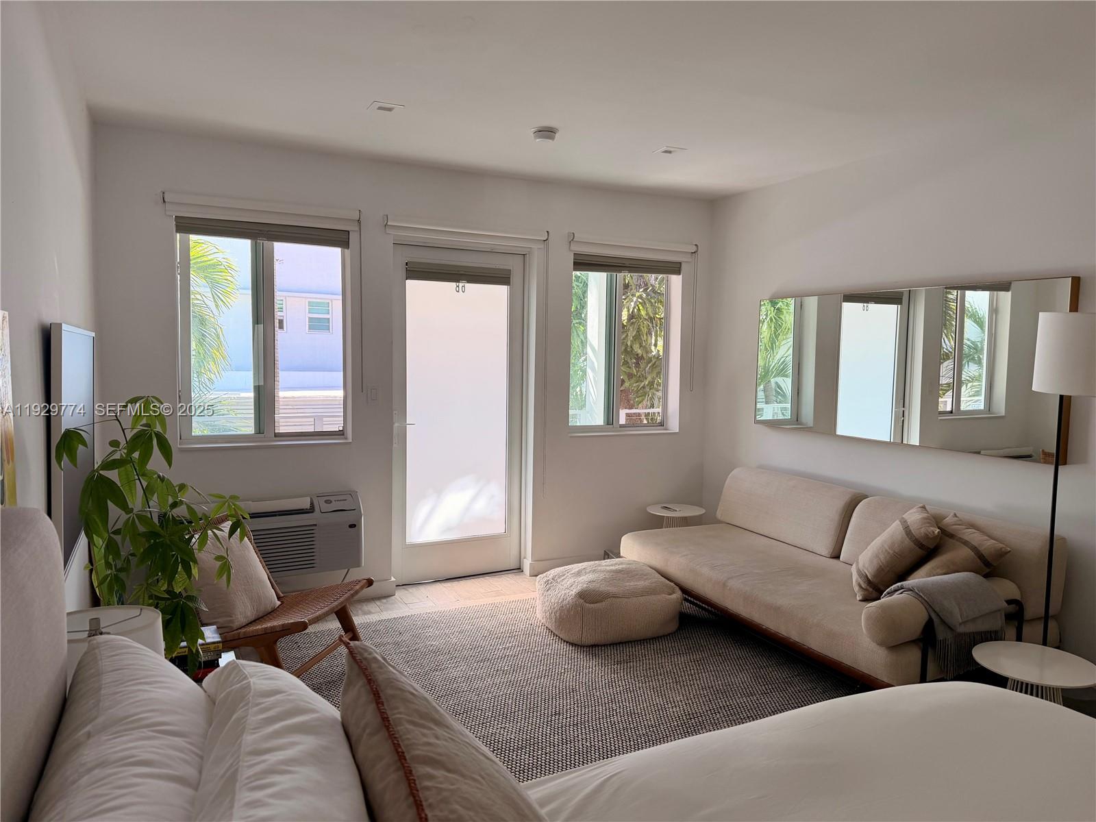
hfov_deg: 71.6
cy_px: 411
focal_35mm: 24
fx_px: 760
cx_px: 548
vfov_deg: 56.8
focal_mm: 6.76
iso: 80
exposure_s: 1/251
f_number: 1.78
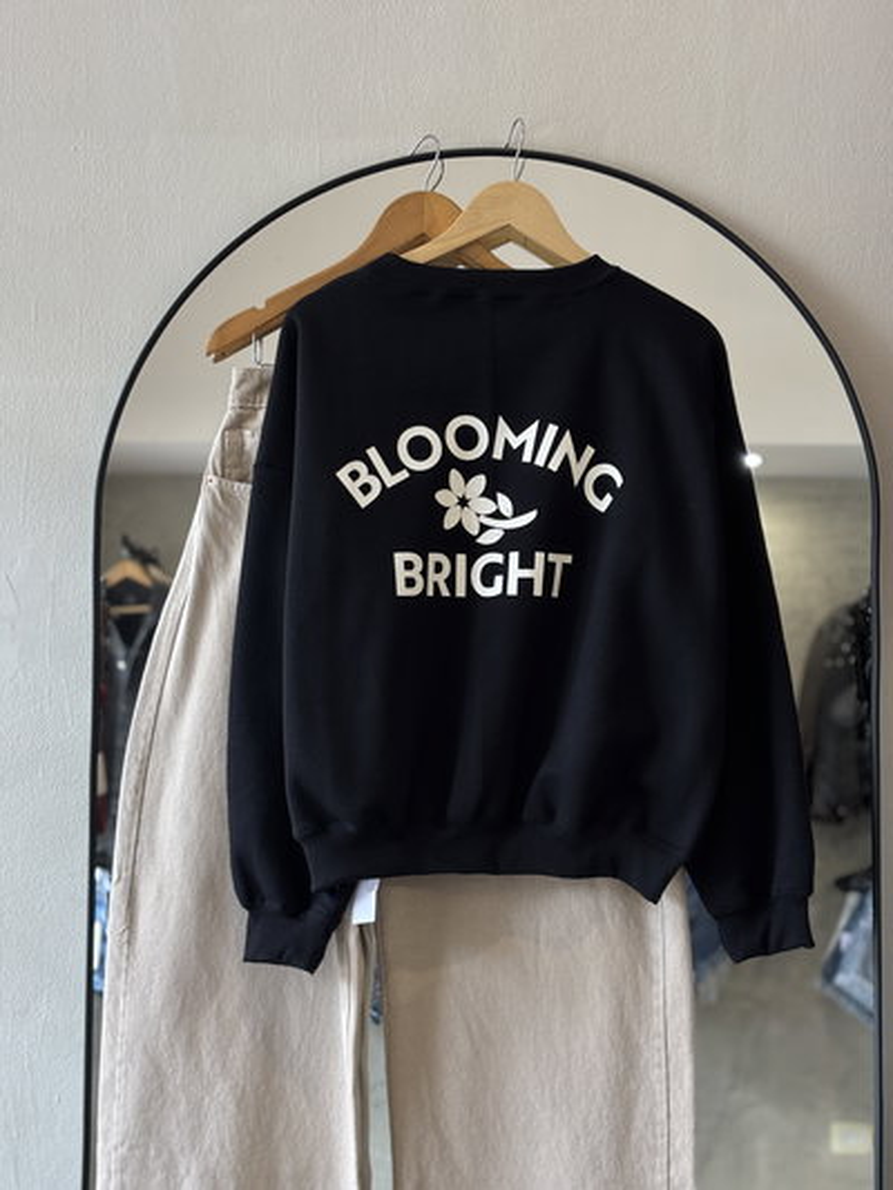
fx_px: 1788
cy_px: 595
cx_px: 446
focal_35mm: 52
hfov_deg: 28.0
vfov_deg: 36.8
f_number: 1.6
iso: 50
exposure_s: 1/100
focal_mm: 5.96
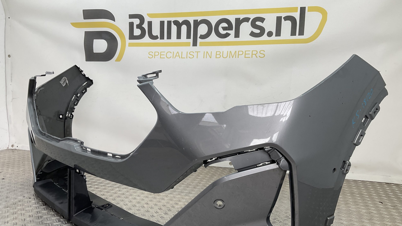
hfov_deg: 61.0
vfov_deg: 36.5
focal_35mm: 32
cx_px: 202
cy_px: 138
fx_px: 341
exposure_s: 1/120
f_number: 1.8
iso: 20
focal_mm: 3
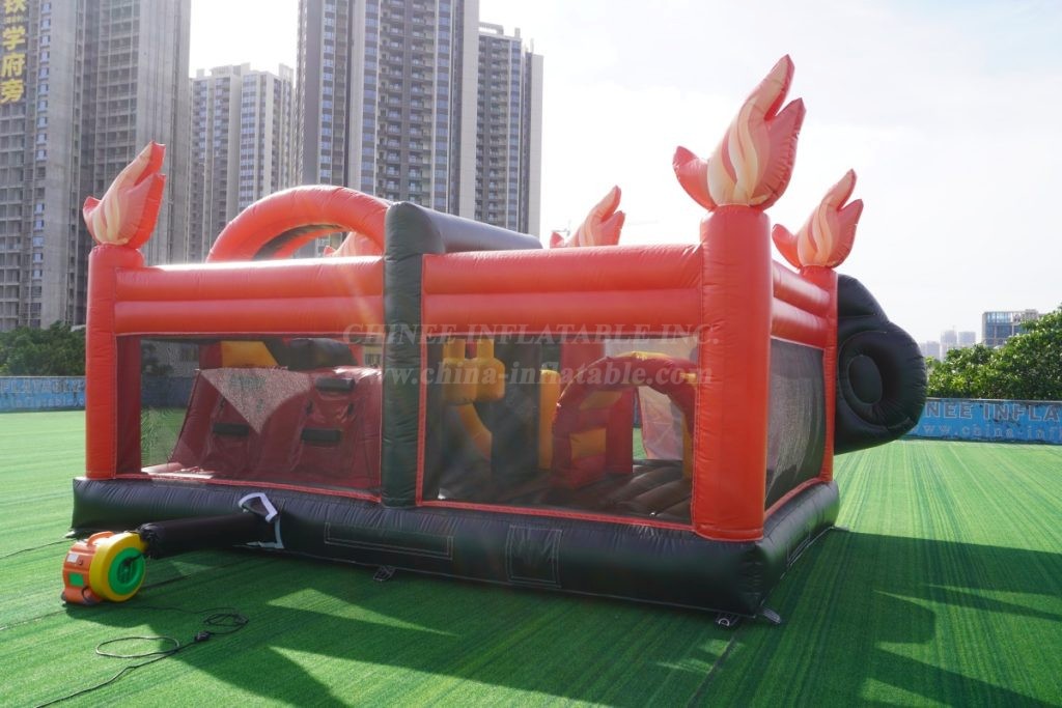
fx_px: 885
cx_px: 531
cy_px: 354
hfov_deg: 61.9
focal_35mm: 30
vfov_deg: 43.6
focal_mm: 20
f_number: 8
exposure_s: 1/125
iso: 100
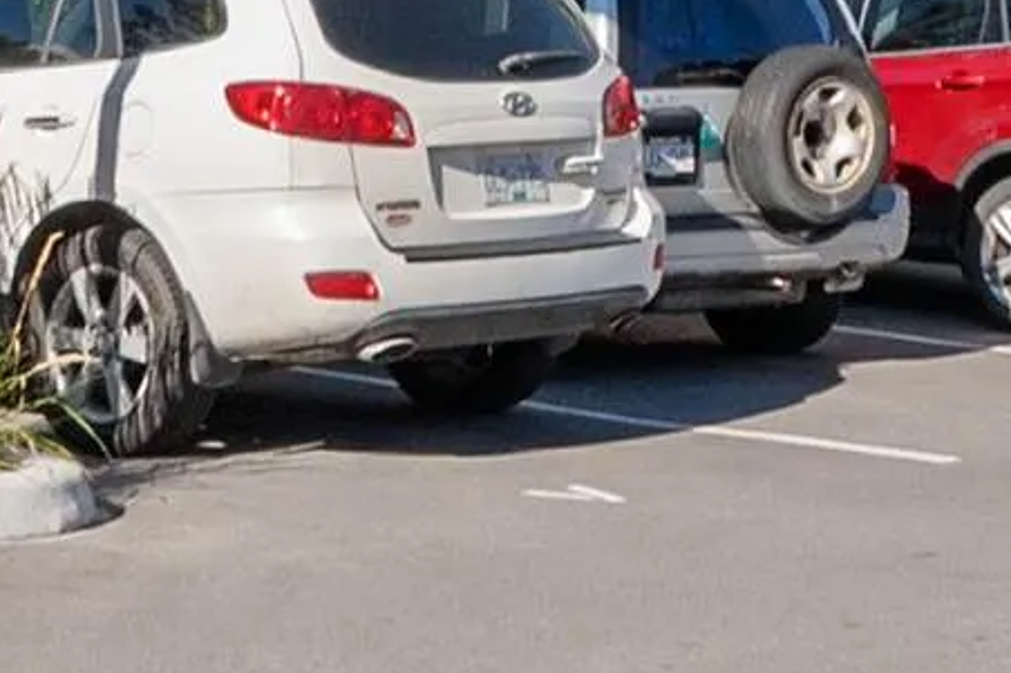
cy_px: -1176
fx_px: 2863
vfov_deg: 10.5
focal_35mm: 102
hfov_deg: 20.0
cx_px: 371
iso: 250
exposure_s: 1/800
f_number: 7.1
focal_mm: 10
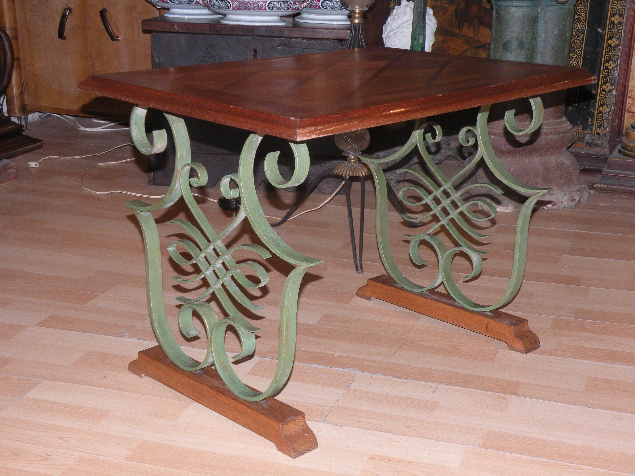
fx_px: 1027
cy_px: 238
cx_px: 318
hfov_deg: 34.3
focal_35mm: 56
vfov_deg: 26.1
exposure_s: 1/60
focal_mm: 9.8
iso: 130
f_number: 3.5
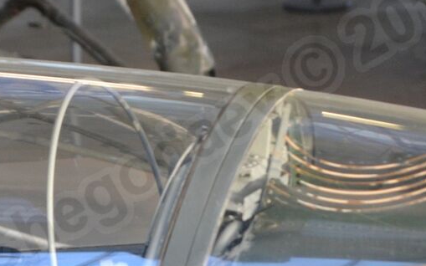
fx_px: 7592
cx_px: 34
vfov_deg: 2.0
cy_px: 230
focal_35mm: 654
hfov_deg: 3.2
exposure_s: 1/125
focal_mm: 170
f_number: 5
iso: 1600
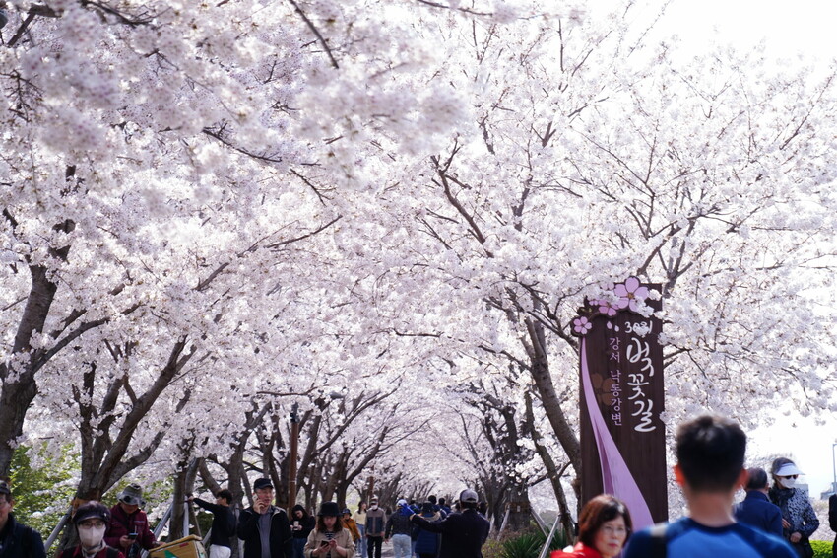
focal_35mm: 70
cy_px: 279
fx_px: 1627
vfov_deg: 19.4
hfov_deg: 28.9
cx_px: 418
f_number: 2.8
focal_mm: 70
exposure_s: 1/5000
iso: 1000
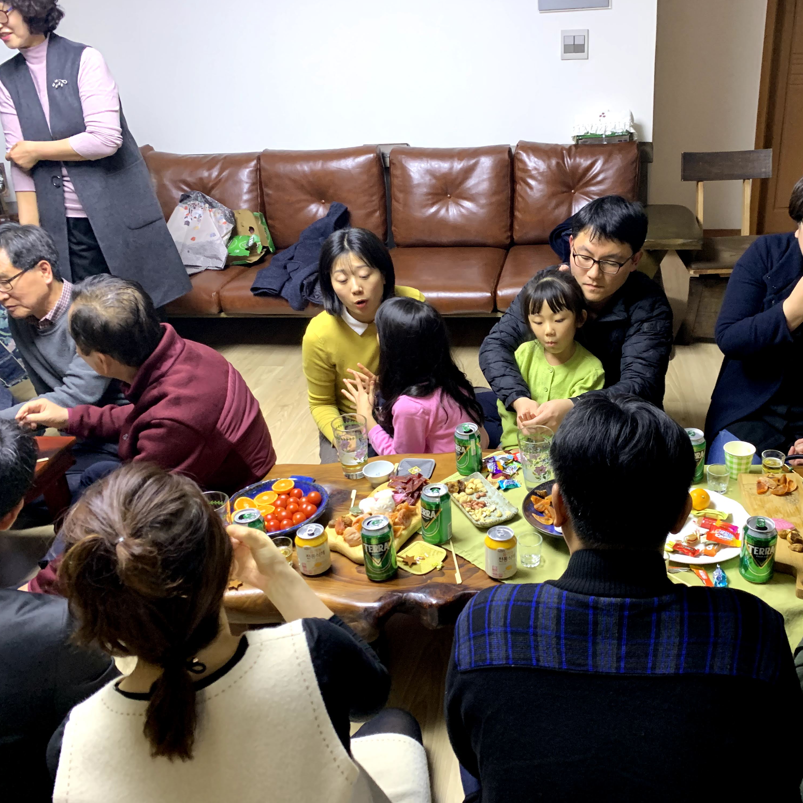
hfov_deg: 51.9
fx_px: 814
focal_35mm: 31
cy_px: 405
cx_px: 509
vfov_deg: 52.5
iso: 320
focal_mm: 4.25
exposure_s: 1/60
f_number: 1.8
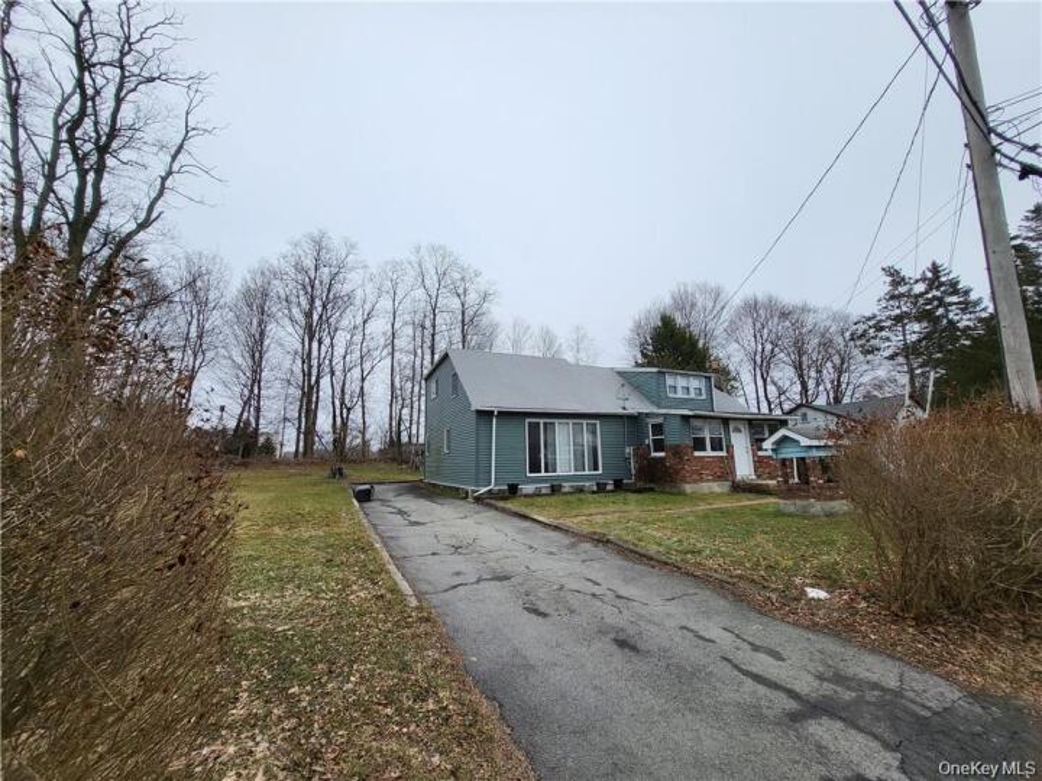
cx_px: 521
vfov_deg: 89.9
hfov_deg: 106.2
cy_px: 390
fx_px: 391
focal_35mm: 13
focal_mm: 1.74
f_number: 2.2
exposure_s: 1/775
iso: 32
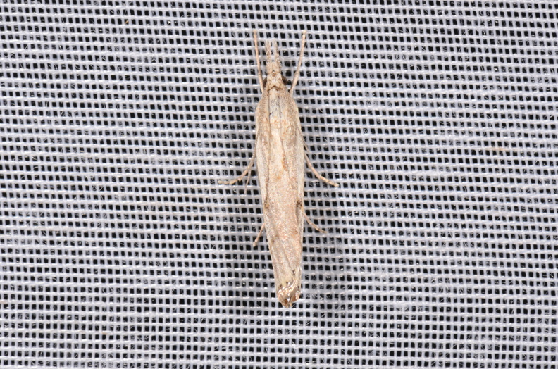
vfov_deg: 10.7
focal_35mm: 128
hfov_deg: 16.1
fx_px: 1972
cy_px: 184
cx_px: 279
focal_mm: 85
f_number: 25
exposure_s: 1/60
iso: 100
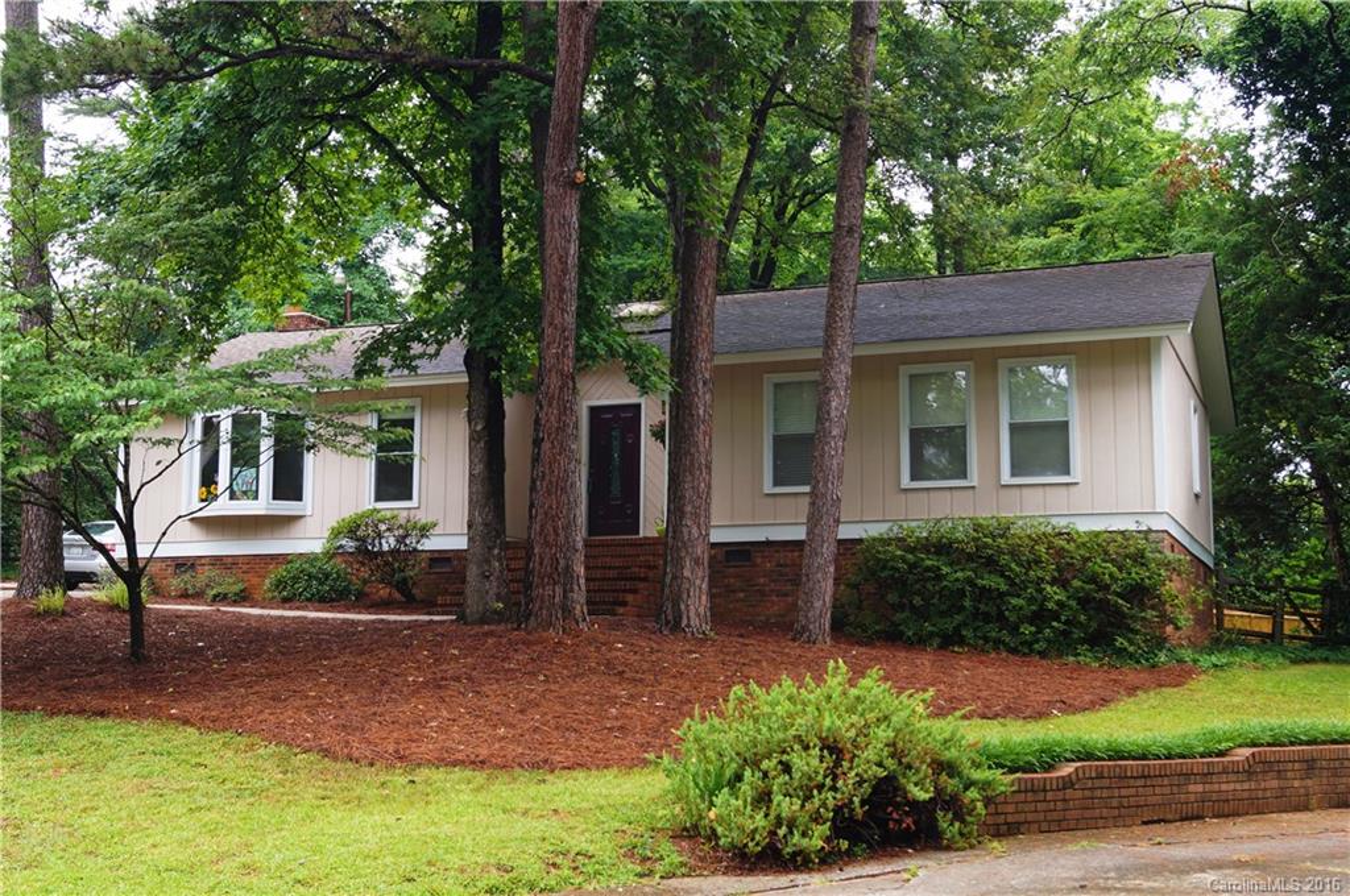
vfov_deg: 31.8
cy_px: 448
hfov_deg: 46.5
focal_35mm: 42
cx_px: 675
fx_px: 1573
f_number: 8
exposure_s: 1/15
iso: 100
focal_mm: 28
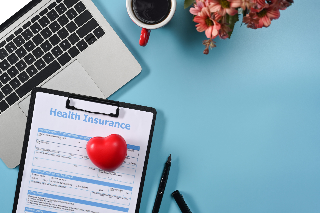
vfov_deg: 27.0
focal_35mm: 50
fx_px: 444
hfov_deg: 39.6
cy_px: 106
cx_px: 160
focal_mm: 50
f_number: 8
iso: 320
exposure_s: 1/125
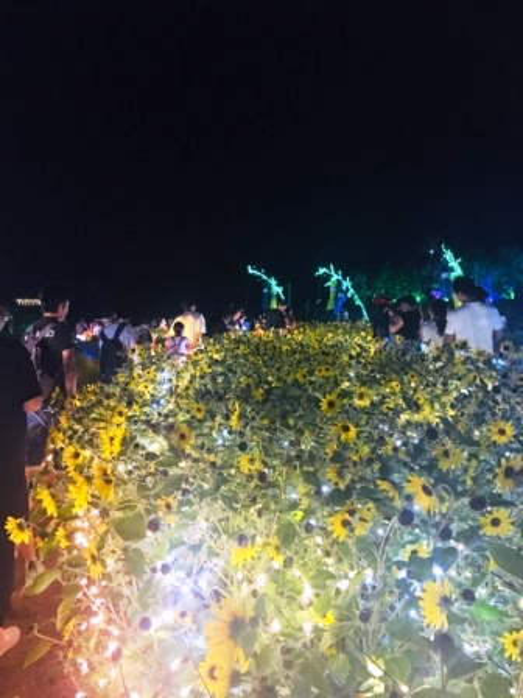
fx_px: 584
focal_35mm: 29
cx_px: 262
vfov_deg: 61.7
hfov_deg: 48.2
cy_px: 349
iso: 320
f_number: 2.2
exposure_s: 1/15
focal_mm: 4.15
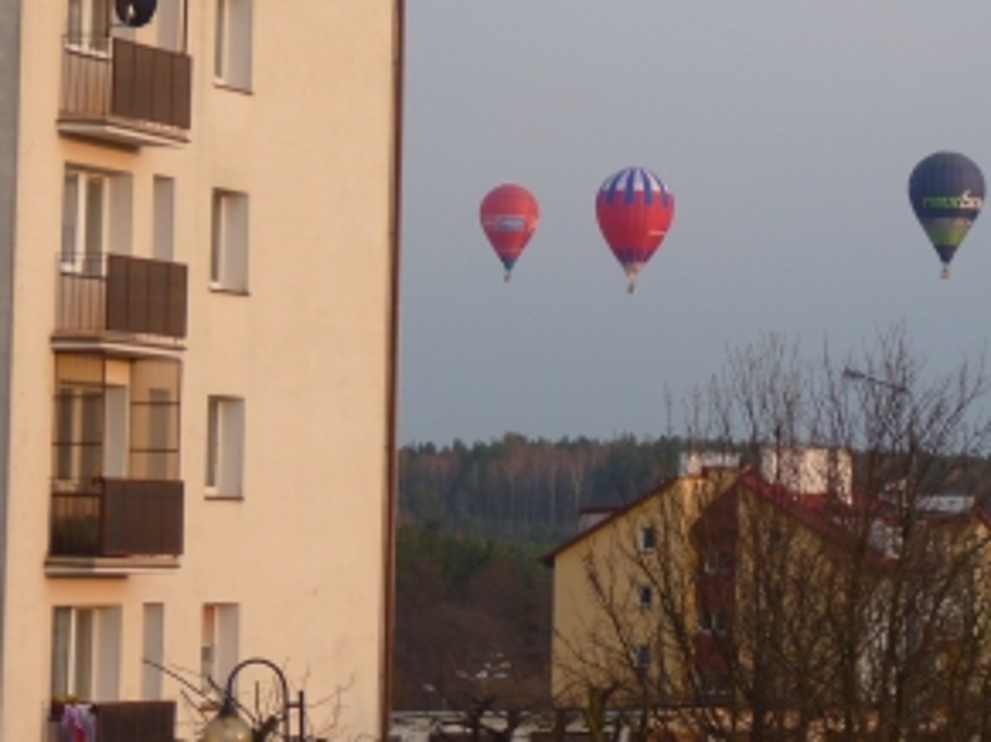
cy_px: 184
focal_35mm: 200
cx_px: 865
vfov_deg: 7.4
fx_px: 5723
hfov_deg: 9.9
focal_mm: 16.1
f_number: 3.4
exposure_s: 1/320
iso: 80
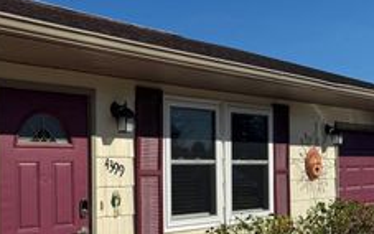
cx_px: 76
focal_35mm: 56
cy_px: 149
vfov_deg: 23.1
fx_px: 571
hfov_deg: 35.1
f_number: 1.78
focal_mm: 6.76
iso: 80
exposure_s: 1/7937
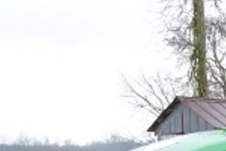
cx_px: 465
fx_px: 666
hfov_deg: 15.2
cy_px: 232
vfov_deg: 12.3
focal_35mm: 106
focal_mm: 4.1
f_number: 3.5
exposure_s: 1/80
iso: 80
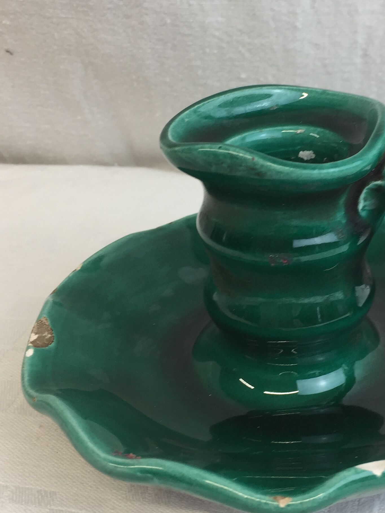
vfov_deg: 36.8
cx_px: 305
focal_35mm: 52
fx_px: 771
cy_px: 239
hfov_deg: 27.5
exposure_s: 1/100
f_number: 2.2
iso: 40
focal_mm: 4.15
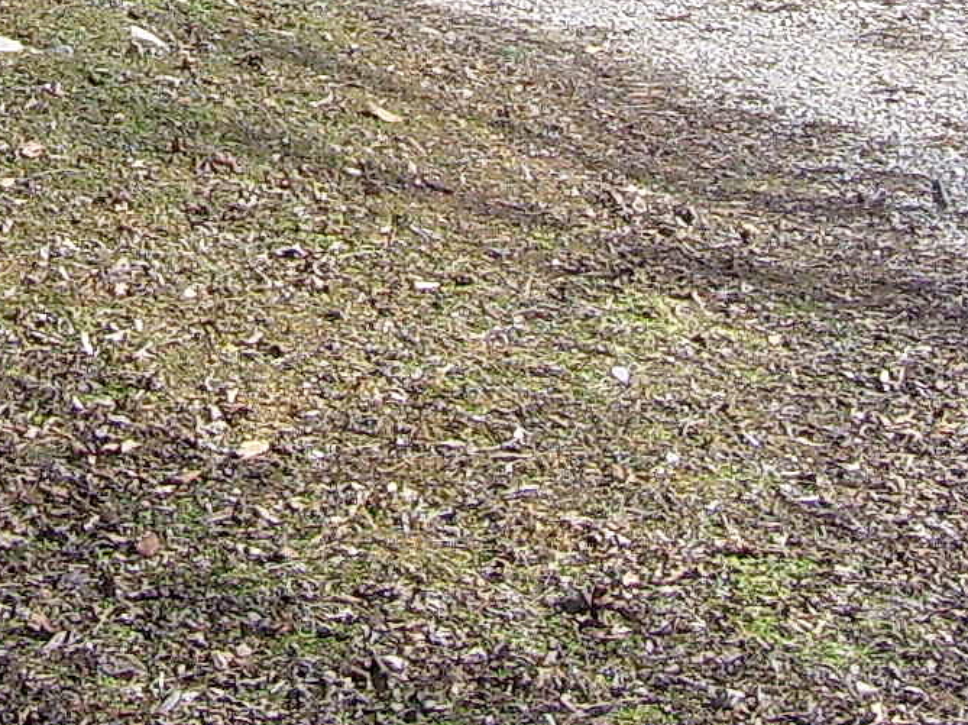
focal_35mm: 131
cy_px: -518
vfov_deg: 10.7
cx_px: 109
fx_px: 3661
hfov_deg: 14.9
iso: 80
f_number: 4.8
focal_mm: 5.6
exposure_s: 1/350
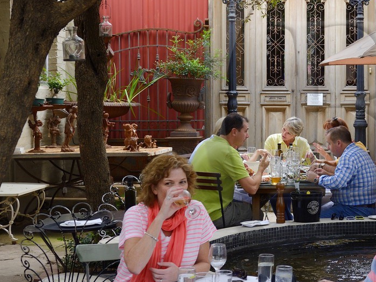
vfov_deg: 18.6
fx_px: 858
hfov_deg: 23.1
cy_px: 110
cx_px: 422
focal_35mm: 79
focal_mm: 36
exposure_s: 1/100
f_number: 5.6
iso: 800
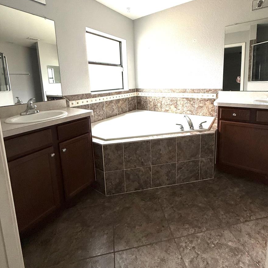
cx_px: 137
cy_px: 103
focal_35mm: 17
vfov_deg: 82.6
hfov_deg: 84.0
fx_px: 149
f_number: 2.2
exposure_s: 1/99
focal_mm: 2.22
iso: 200
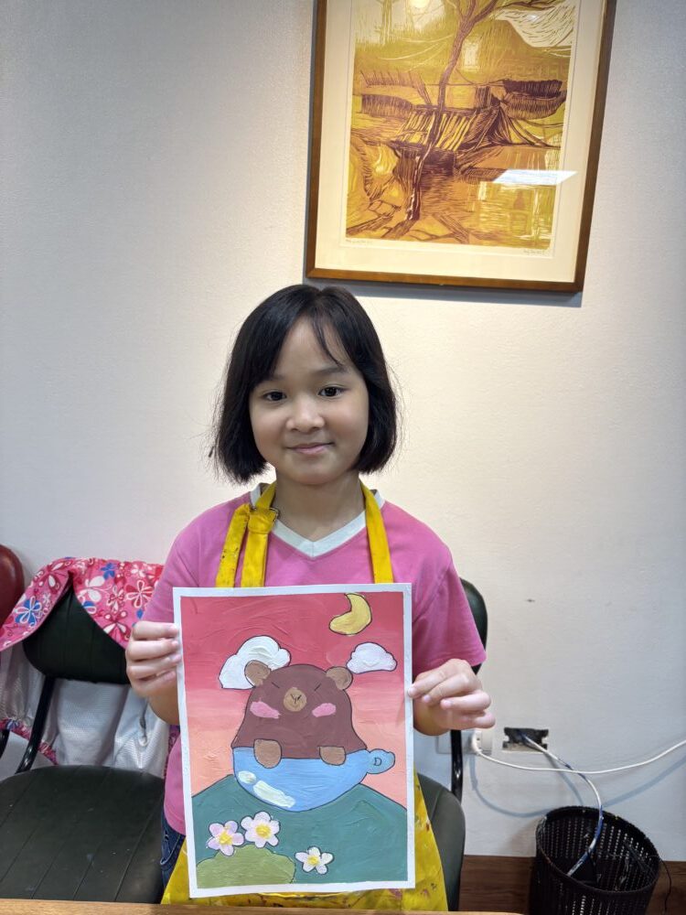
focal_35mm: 26
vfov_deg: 67.3
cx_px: 343
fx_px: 687
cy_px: 458
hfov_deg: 53.1
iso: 50
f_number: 1.6
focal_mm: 5.96
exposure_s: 1/100
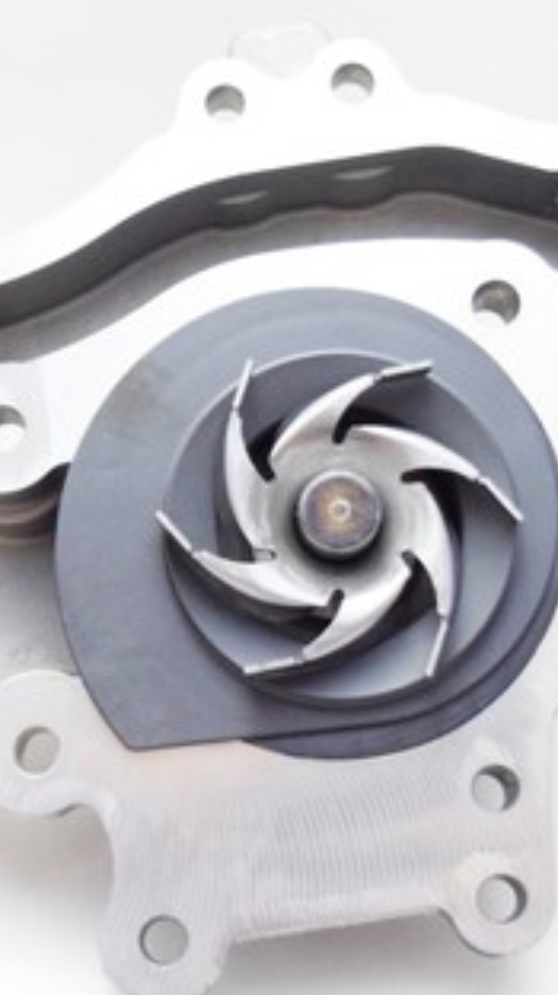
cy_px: 512
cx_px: 115
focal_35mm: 100
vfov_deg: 21.4
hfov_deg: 12.0
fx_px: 2638
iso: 2500
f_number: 4.2
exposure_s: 1/60
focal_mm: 31
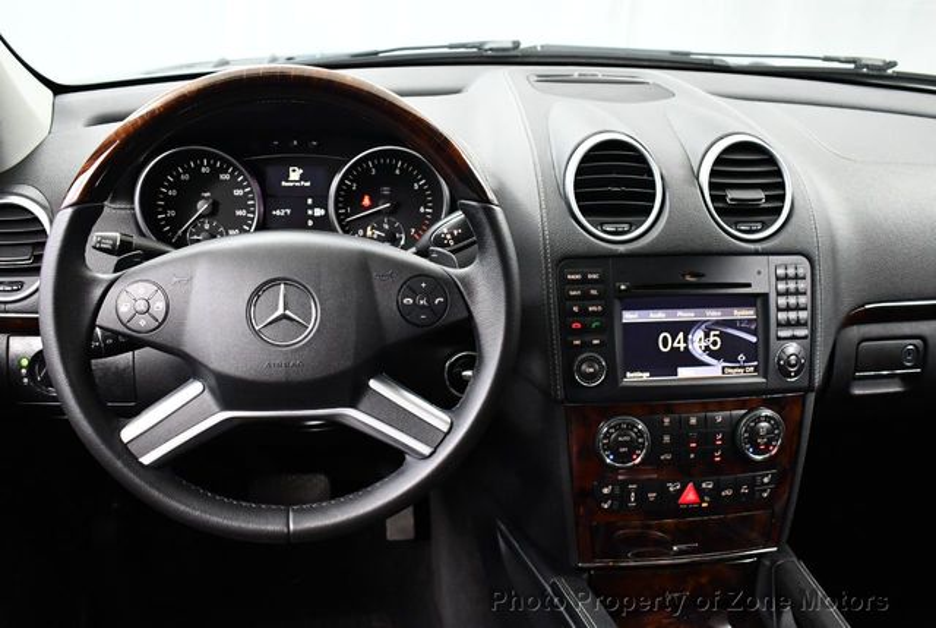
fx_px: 938
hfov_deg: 53.1
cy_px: 314
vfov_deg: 37.0
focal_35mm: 36
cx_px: 468
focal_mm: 18
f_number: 3.5
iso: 3200
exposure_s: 1/60
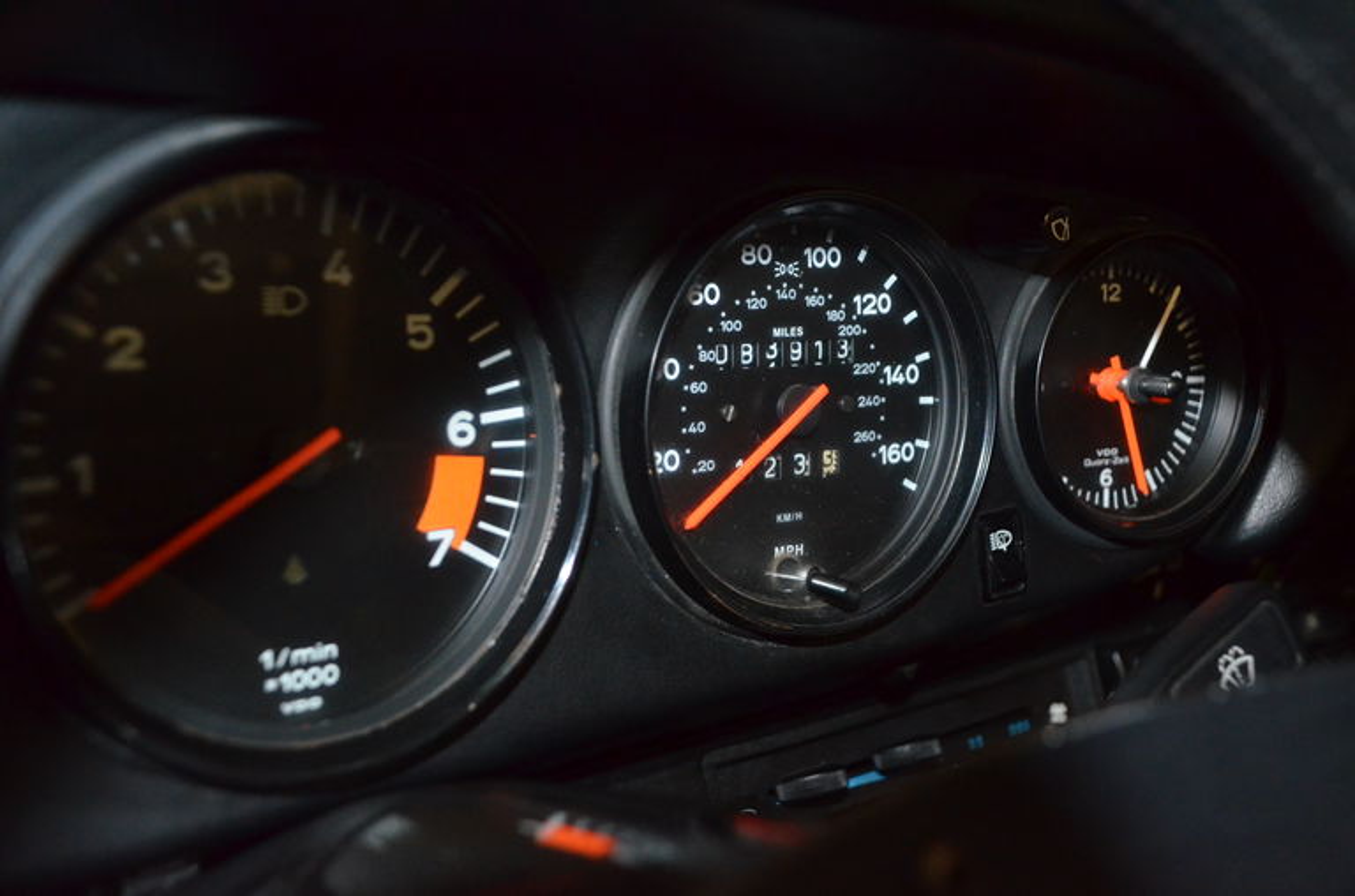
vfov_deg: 34.0
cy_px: 448
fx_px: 1464
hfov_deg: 49.7
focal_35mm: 39
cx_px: 678
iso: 3200
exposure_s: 1/60
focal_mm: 26
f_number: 3.8
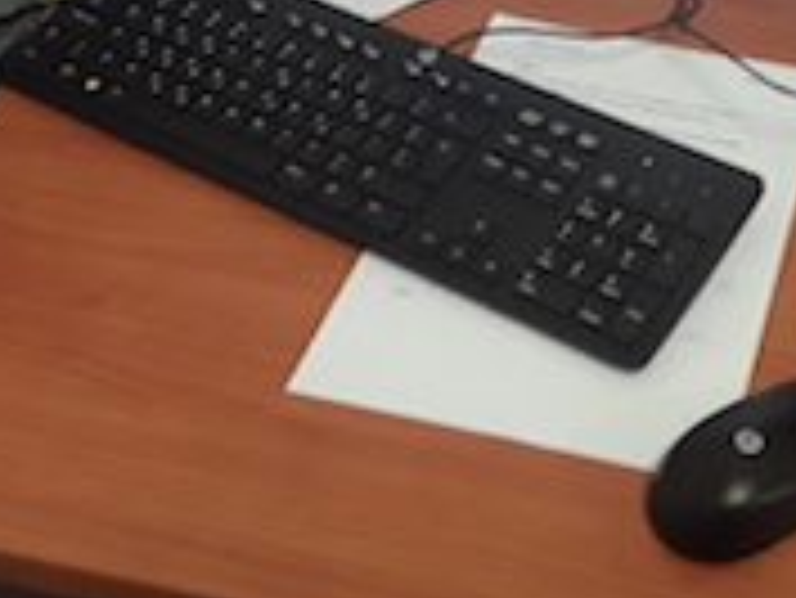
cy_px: 157
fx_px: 1404
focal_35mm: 61
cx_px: 657
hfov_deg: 30.7
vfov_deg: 23.8
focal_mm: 2.91
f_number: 1.9
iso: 160
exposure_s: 1/33
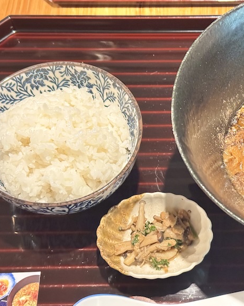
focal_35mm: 65
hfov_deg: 23.2
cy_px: 150
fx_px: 587
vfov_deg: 29.2
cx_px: 193
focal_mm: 6.76
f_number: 1.78
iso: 800
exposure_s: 1/25
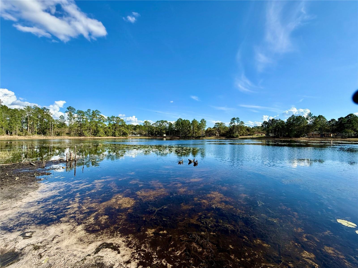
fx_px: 145
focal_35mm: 14
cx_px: 179
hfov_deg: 102.1
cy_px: 134
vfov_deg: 85.7
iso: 50
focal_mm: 2.22
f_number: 2.2
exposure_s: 1/1795
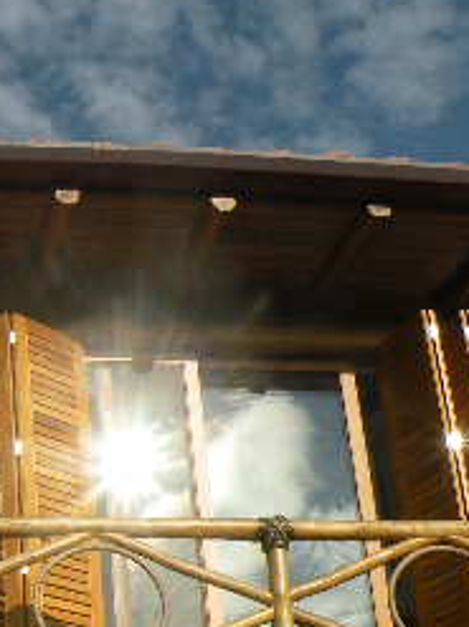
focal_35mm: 70
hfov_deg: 19.8
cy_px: 513
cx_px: -91
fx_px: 1266
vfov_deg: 27.2
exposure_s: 1/333
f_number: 7.1
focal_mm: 4.7
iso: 64
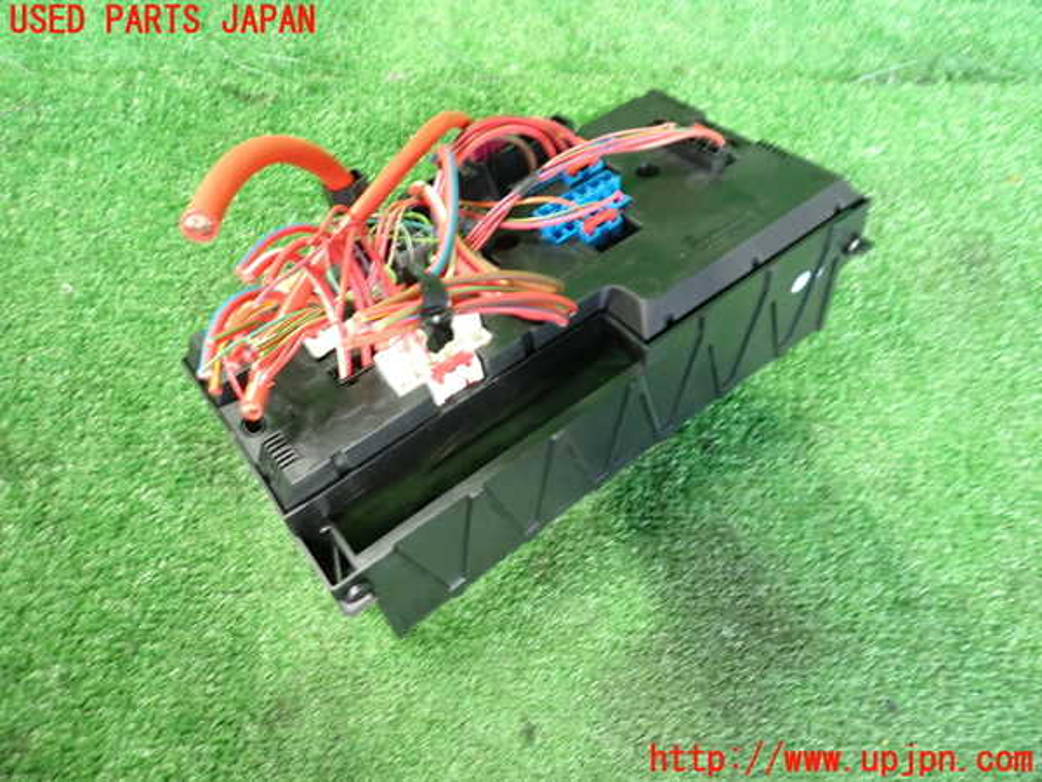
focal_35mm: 25
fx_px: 753
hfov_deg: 69.4
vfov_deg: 54.9
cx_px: 521
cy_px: 391
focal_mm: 4.5
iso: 800
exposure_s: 1/25
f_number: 2
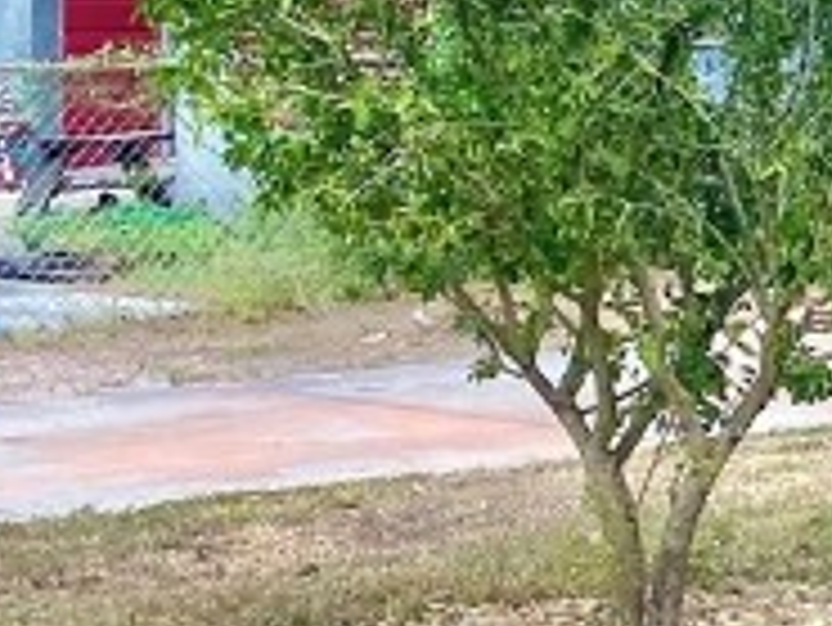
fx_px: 3463
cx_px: 2163
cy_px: -41
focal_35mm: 144
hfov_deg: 11.0
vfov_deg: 10.2
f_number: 1.8
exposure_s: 1/998
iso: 32
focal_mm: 4.25
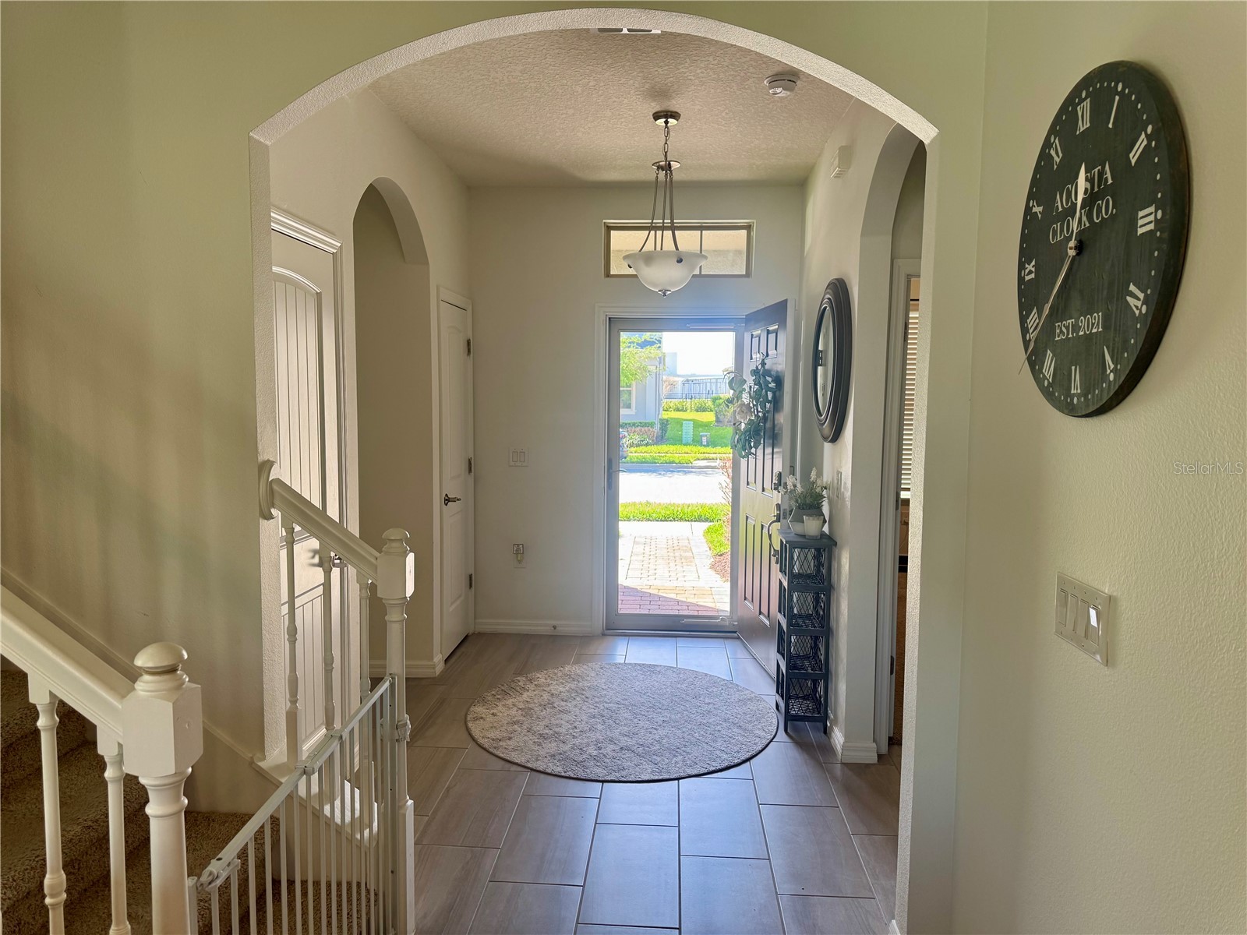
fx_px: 865
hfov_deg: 71.6
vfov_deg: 56.8
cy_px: 468
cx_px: 624
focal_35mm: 24
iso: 100
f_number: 1.78
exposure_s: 1/146
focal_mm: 6.76
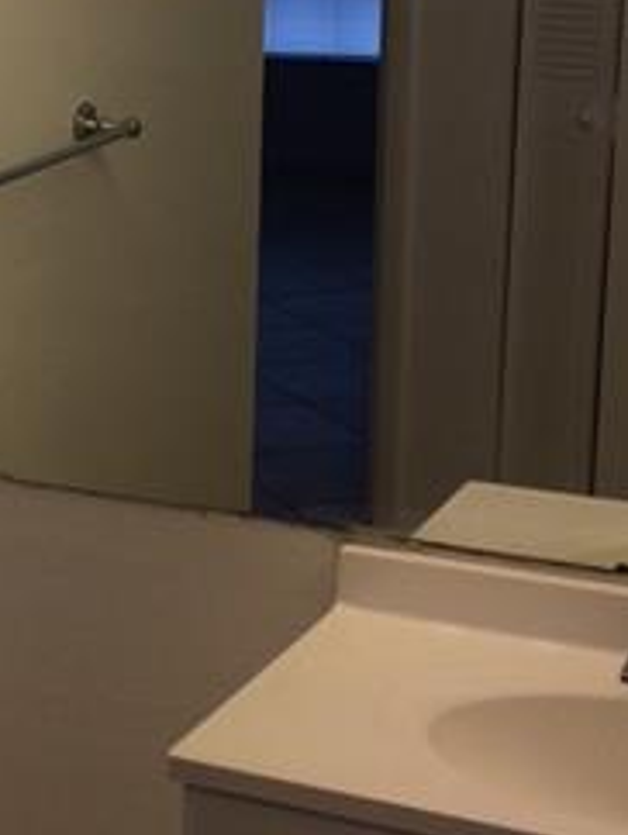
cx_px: -69
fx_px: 2221
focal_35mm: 92
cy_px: 231
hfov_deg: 15.6
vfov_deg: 21.1
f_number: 2.2
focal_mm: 4.15
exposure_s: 1/222
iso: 32
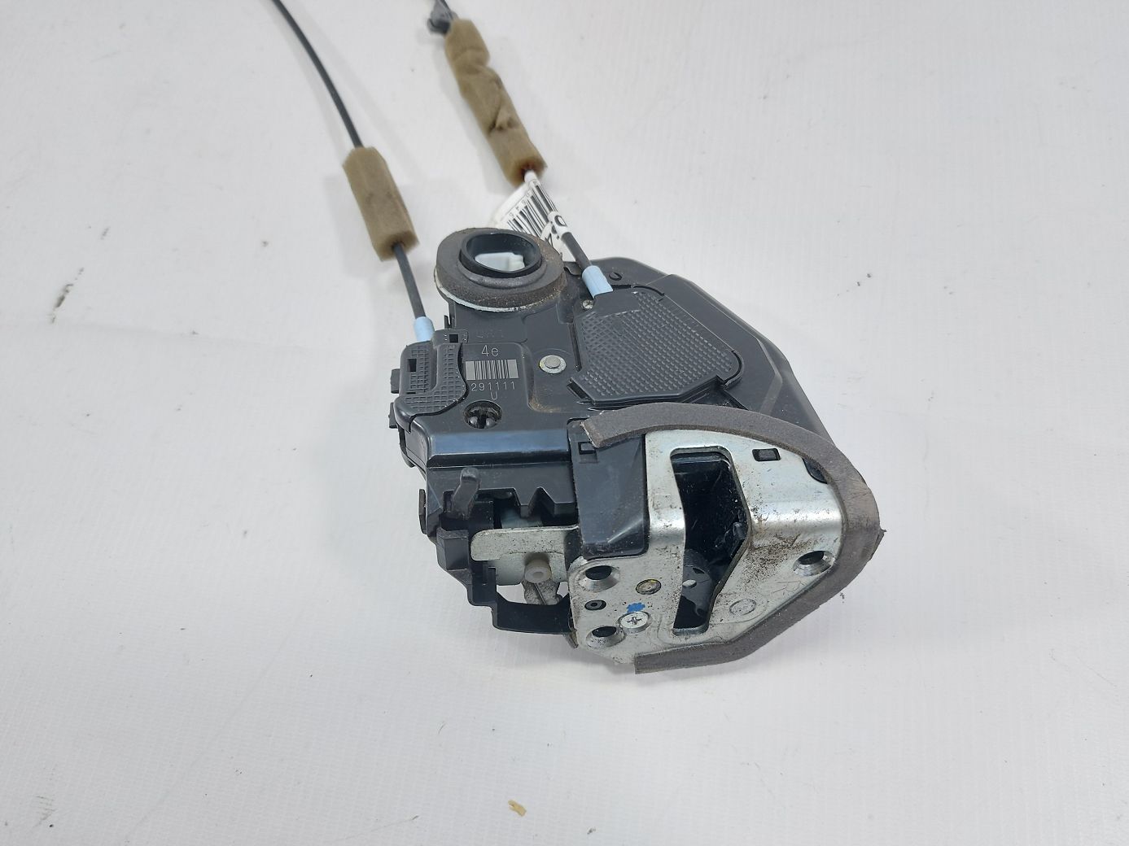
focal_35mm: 24
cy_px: 423
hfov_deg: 71.6
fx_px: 783
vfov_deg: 56.8
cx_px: 564
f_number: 1.8
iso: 100
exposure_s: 1/50
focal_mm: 5.23
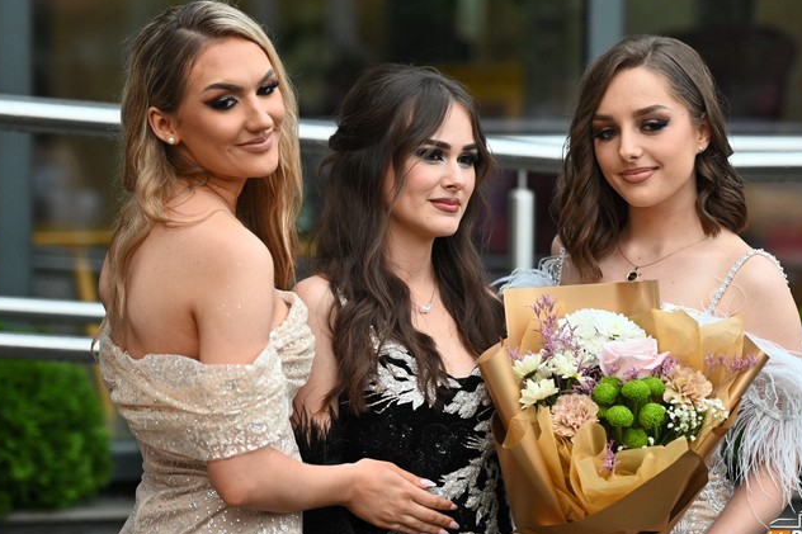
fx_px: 3385
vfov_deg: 9.0
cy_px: 251
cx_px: 410
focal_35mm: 152
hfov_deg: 13.5
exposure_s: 1/400
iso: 1000
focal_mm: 120
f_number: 3.2
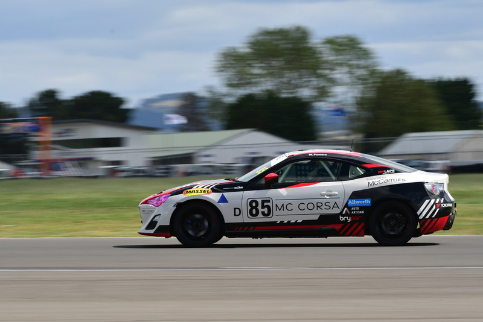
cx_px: 242
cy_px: 161
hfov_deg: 6.9
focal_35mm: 300
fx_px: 4026
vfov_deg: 4.6
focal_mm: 200
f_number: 10
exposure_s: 1/200
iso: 100
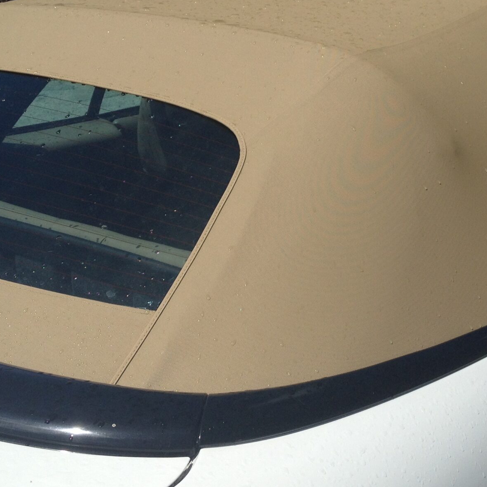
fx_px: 1066
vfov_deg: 25.7
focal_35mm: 67
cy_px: 220
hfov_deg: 25.7
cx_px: 277
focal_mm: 4.28
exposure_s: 1/3067
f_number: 2.4
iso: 50
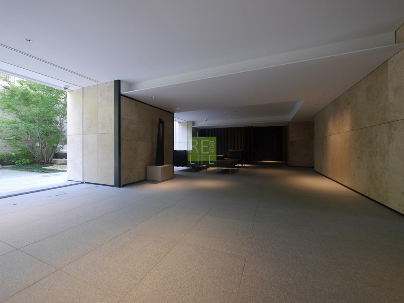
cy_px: 152
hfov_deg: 102.1
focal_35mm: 14
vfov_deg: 85.7
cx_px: 202
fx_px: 163
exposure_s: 1/60
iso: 320
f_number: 4
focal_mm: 7
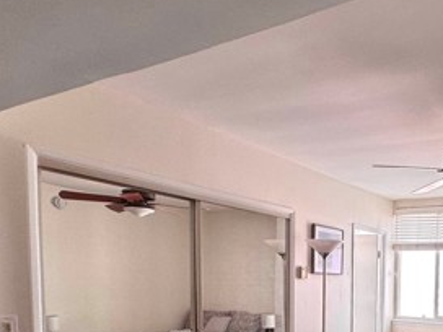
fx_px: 422
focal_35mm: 33
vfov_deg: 39.1
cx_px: 415
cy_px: 314
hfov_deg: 48.3
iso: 125
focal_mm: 2.22
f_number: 2.2
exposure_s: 1/120
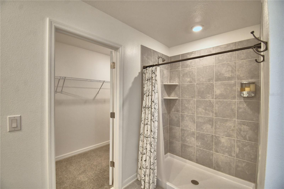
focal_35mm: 15
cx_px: 142
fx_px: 118
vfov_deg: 77.3
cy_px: 94
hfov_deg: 100.4
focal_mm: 10
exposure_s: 1/60
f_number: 4.5
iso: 400
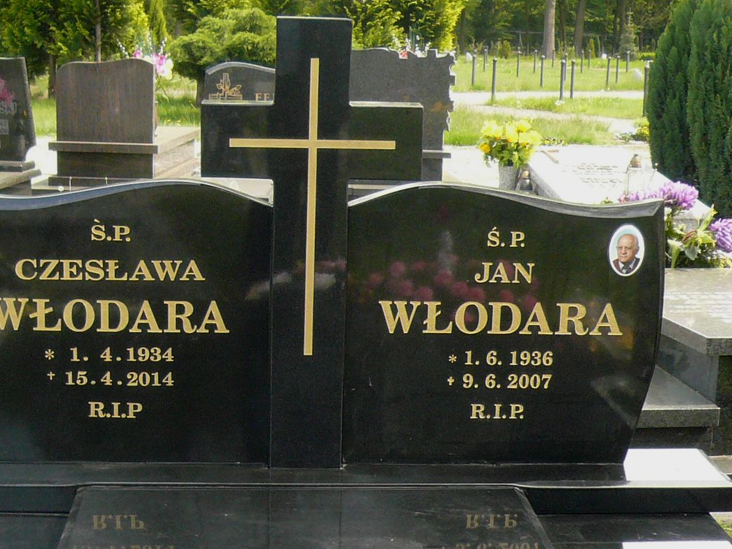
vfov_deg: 21.8
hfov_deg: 29.0
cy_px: 369
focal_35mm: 67
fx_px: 1417
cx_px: 337
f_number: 2.8
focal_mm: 4.7
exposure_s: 1/200
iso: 100
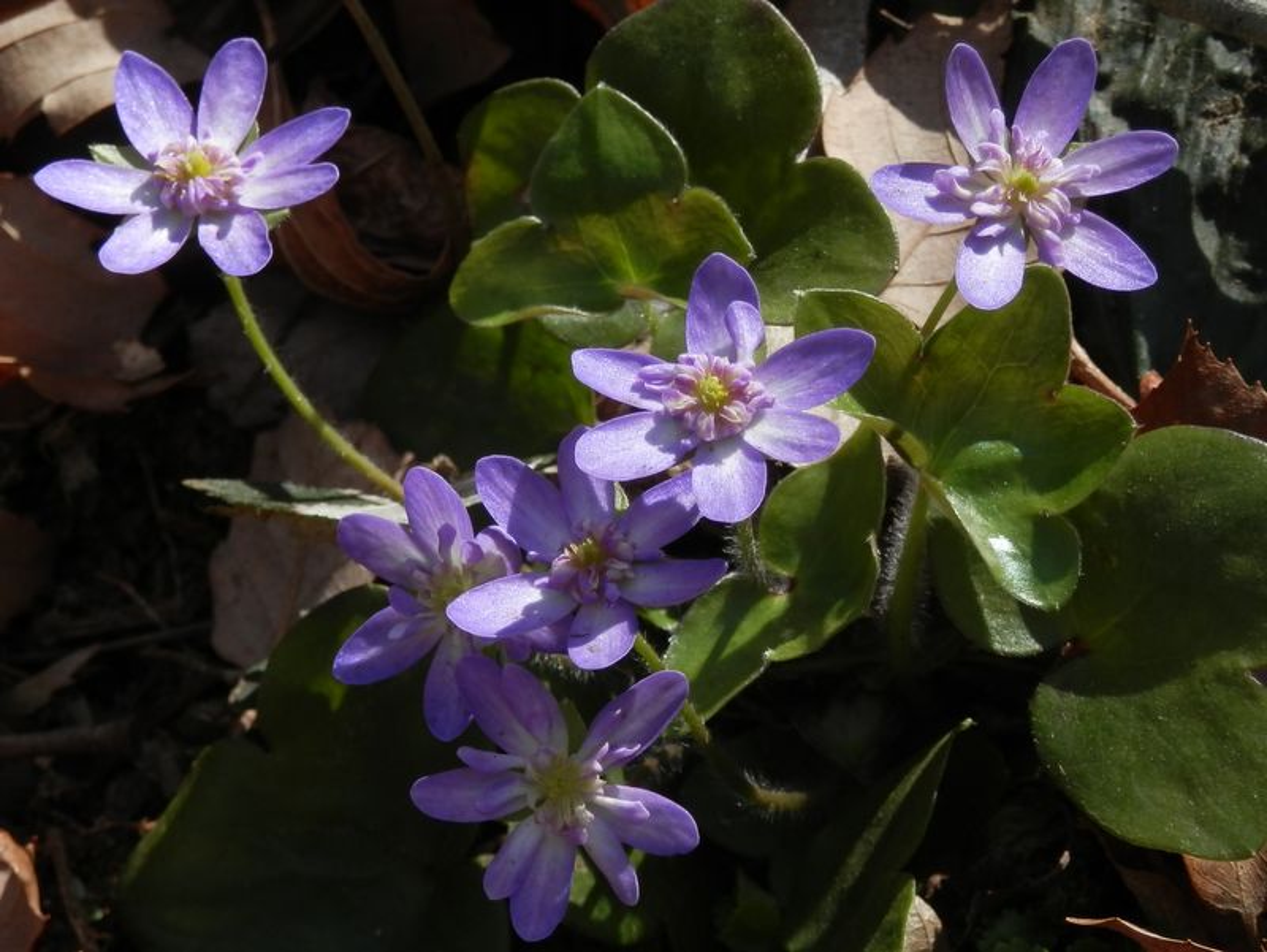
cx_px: 634
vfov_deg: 10.6
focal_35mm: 140
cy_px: 476
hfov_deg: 14.1
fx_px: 5127
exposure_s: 1/250
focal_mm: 25.1
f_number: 5.4
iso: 80
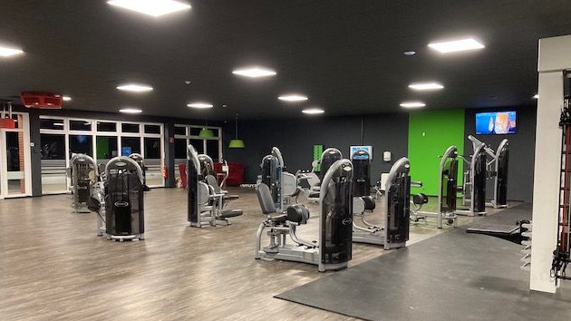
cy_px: 188
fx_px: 469
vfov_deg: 37.6
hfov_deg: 62.6
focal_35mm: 31
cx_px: 288
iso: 250
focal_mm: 3.99
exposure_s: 1/33
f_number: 1.8
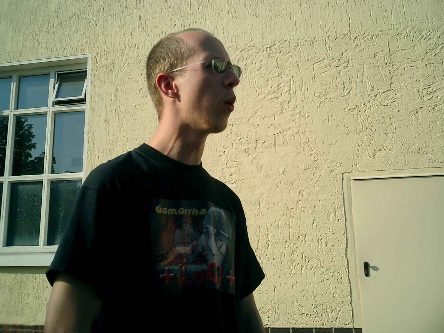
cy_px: 166
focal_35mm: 36
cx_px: 222
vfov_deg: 39.7
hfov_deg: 51.4
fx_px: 462
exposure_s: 1/2000
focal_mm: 7.5
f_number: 3.2
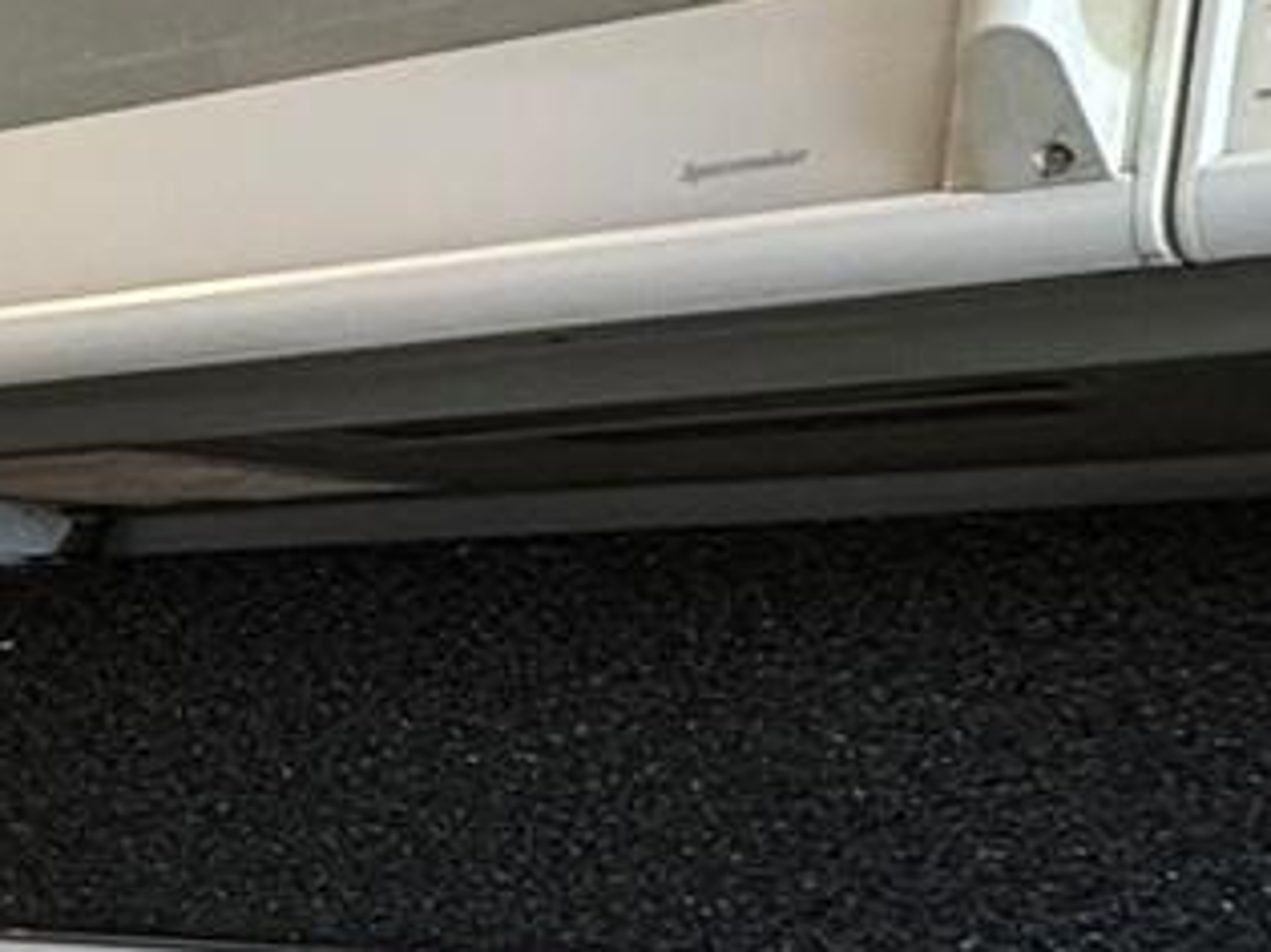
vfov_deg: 15.2
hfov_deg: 15.2
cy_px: 1376
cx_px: -1562
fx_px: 3340
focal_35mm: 91
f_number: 2.2
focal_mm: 2.22
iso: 160
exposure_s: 1/60
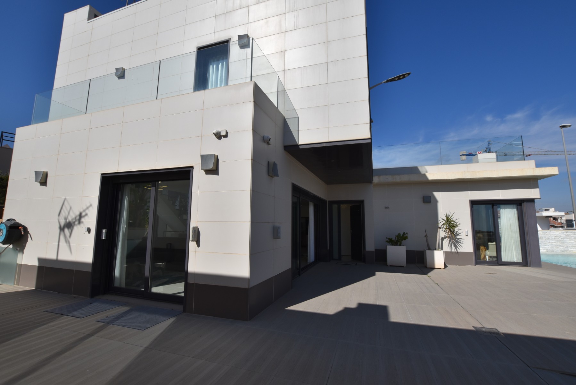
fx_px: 240
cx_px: 288
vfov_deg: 77.4
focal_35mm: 15
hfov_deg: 100.4
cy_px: 192
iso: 200
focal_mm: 10
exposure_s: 1/1000
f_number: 9
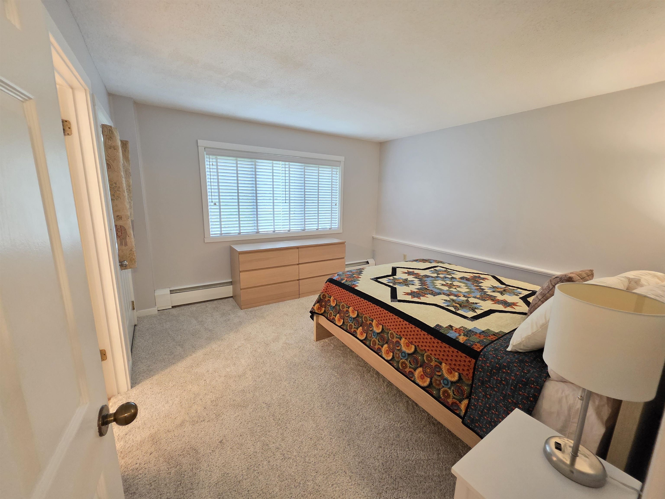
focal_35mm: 13
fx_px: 250
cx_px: 332
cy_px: 250
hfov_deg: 106.2
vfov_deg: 89.9
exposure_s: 1/60
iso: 800
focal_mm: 2.2
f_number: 1.9
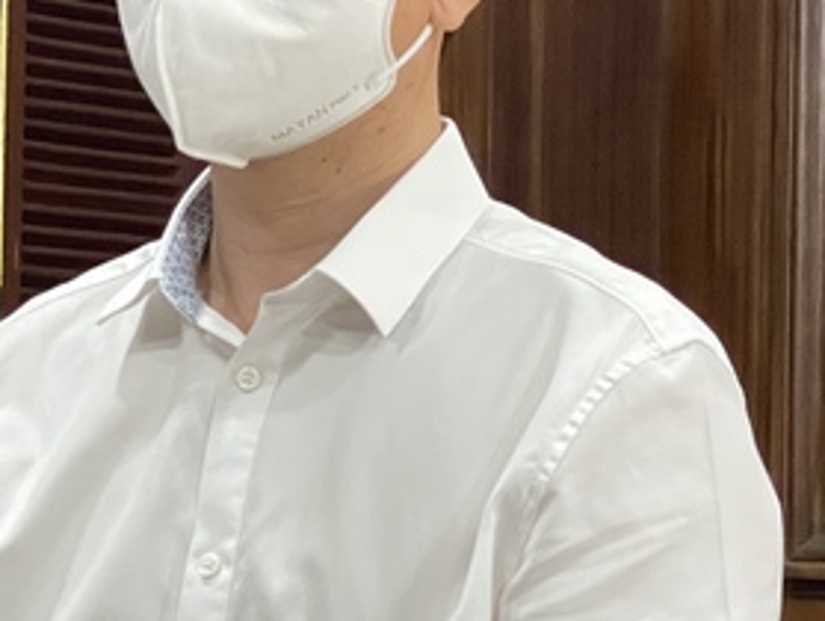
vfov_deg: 9.3
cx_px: -160
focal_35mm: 160
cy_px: 266
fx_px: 3818
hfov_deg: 12.1
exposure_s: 1/50
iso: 640
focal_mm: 7.5
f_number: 2.2
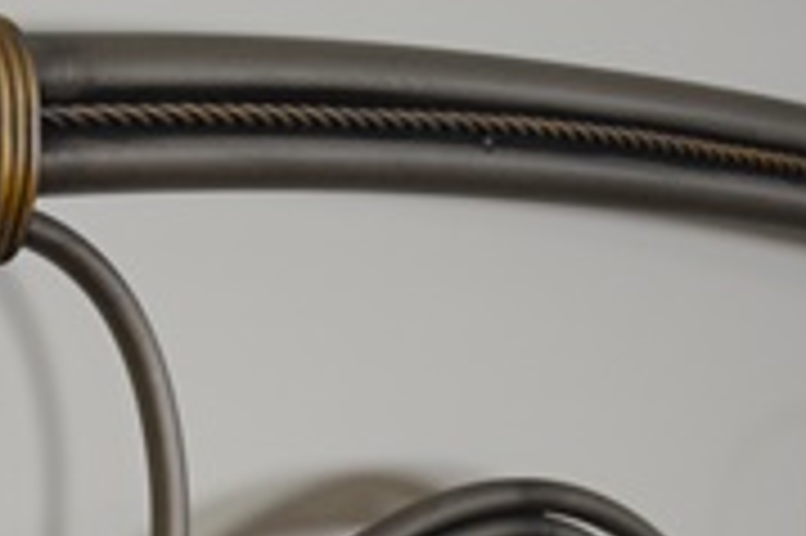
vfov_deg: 9.2
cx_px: -342
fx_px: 3258
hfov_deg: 13.4
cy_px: 761
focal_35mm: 146
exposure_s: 1/60
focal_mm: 29
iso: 720
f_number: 4.5
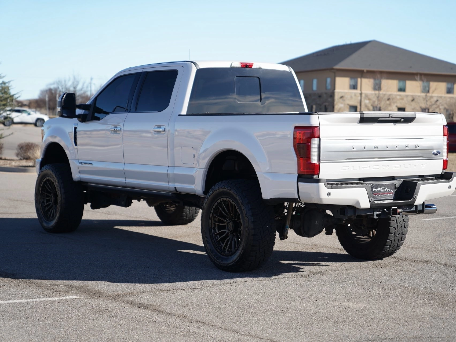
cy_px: 171
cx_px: 244
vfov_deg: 19.4
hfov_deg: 25.7
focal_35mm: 76
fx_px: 1001
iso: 100
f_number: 2.8
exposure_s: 1/640
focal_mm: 70
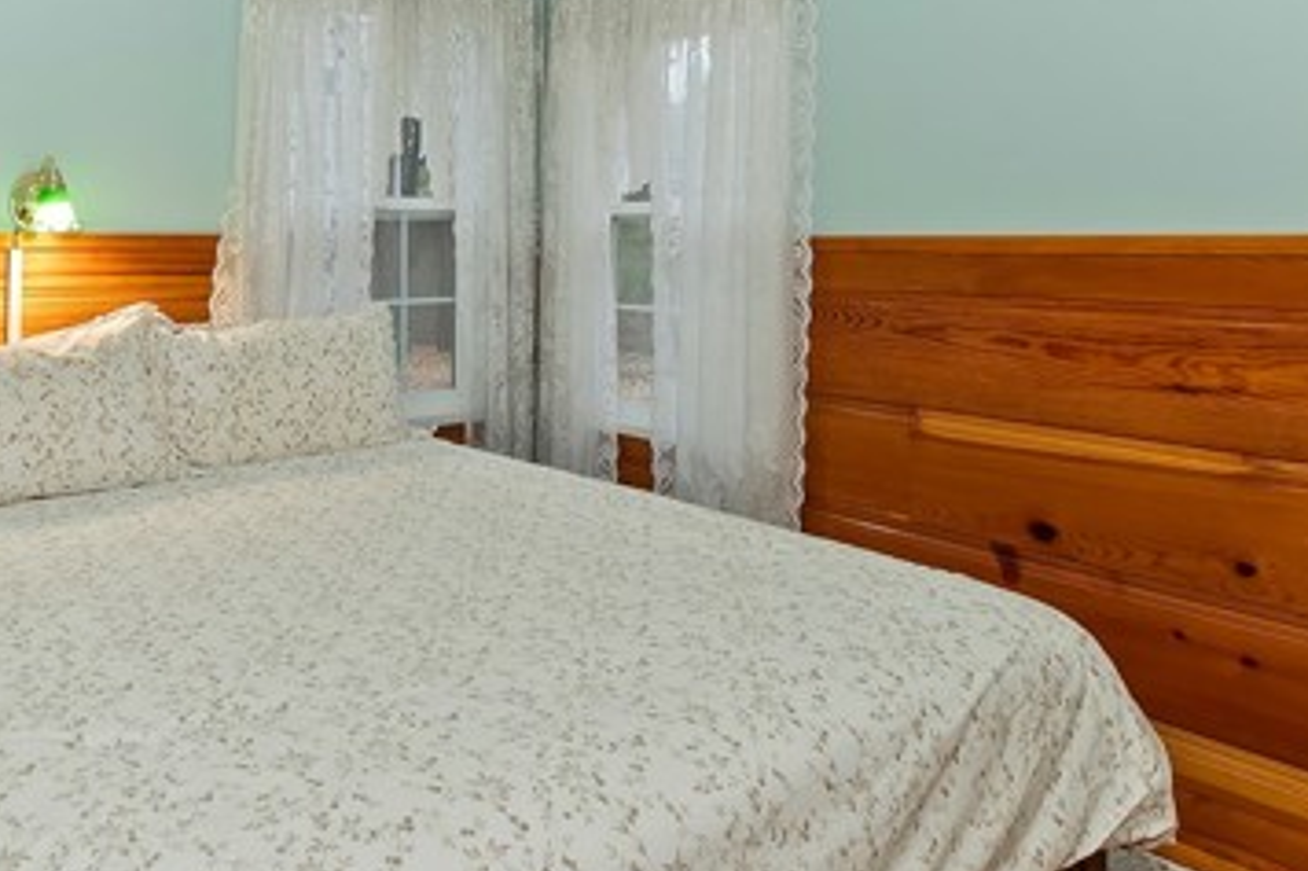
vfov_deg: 47.1
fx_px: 980
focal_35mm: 27
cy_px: 288
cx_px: 452
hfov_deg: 65.9
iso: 400
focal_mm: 10
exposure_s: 1/30
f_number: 8
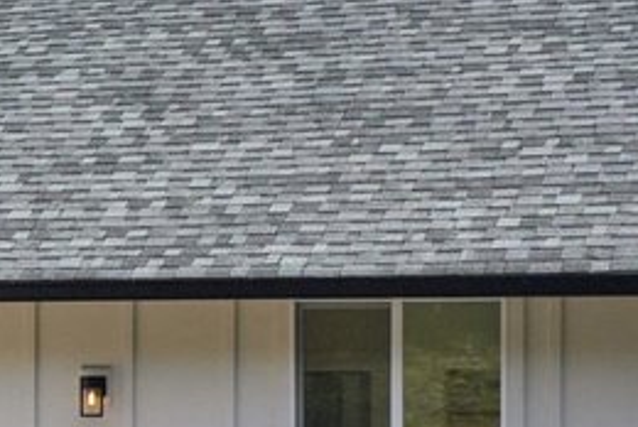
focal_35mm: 173
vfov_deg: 7.9
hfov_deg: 10.5
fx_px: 3069
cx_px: -793
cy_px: 414
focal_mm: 22
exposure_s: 1/1000
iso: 400
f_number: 8
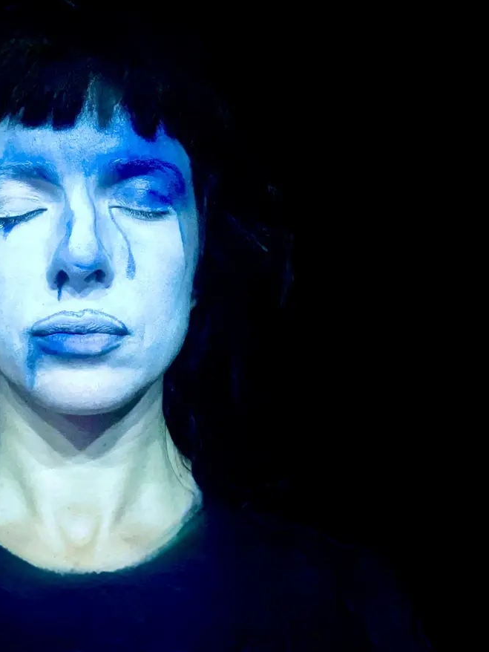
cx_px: 99
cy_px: 322
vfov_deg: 45.8
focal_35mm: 41
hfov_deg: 34.1
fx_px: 772
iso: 160
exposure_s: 1/31
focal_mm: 2.71
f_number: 2.2
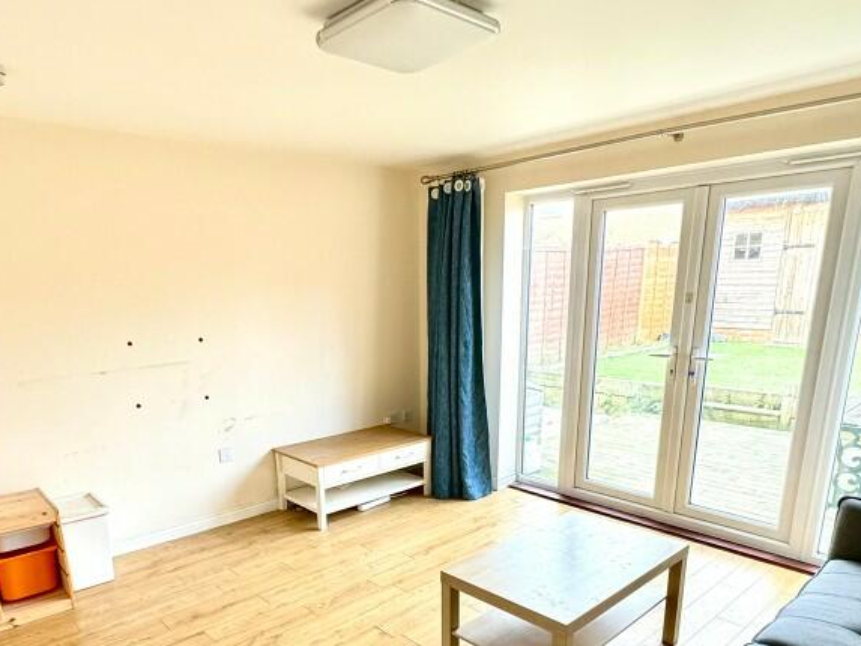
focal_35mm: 25
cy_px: 454
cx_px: 391
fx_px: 622
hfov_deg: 69.2
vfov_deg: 53.3
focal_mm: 2.22
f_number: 2.2
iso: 160
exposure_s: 1/99
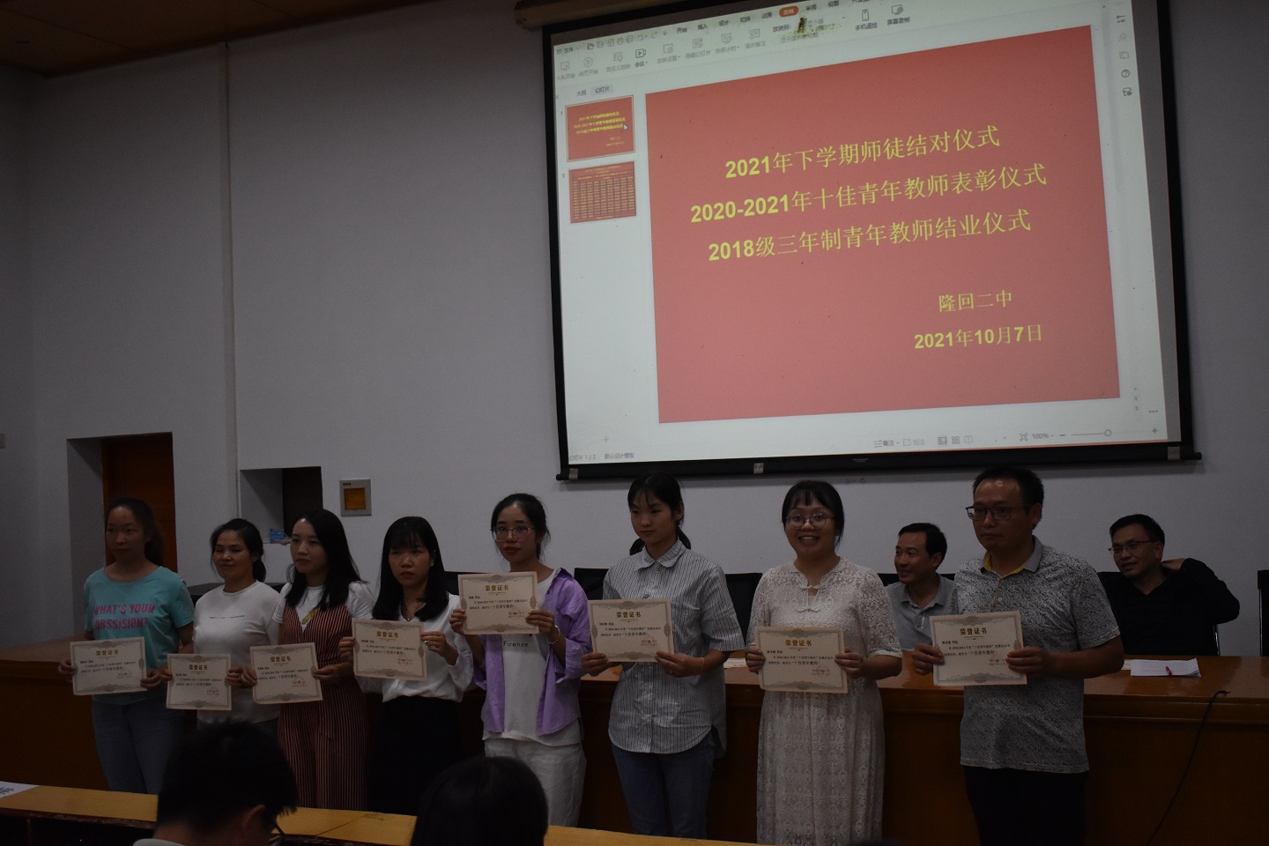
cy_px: 423
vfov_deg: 33.0
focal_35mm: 40
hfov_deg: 47.9
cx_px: 634
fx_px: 1428
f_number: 4
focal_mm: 27
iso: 1600
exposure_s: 1/500
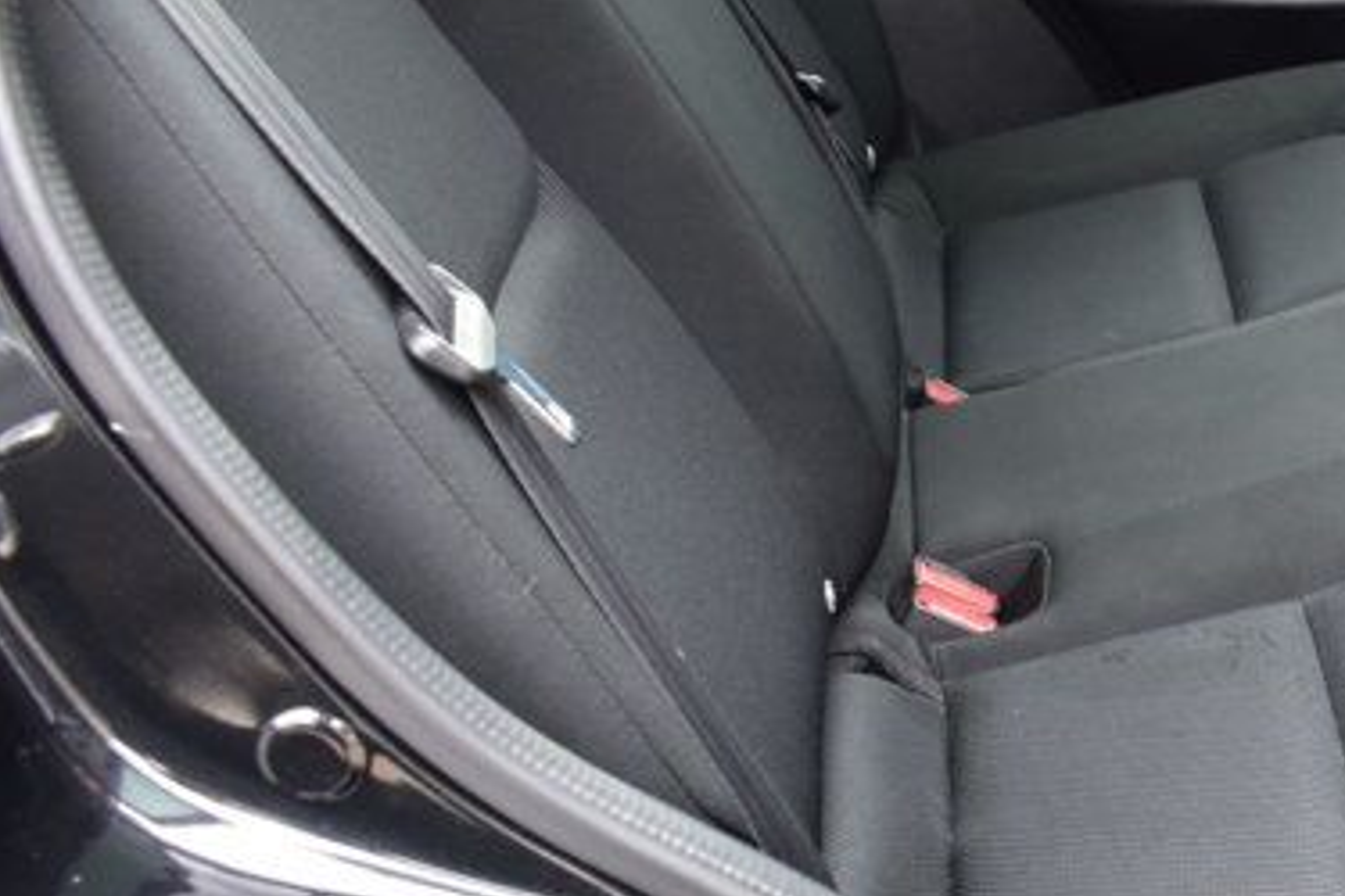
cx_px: 1772
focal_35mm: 82
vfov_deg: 16.6
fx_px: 3063
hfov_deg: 22.1
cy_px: 584
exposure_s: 1/15
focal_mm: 20
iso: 560
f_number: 6.3
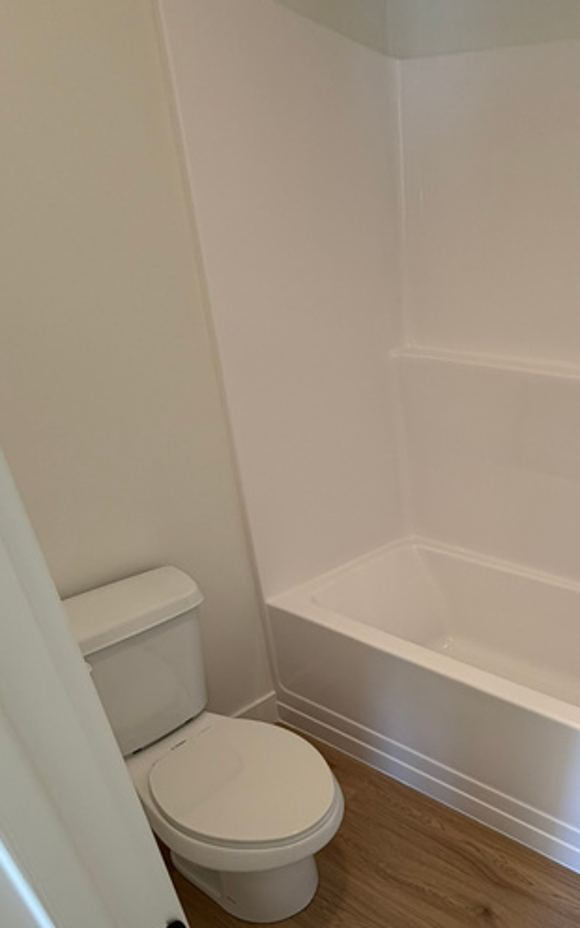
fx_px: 582
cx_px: 483
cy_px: 651
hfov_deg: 49.2
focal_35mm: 23
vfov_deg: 73.7
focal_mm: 2.22
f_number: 2.2
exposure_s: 1/120
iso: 125
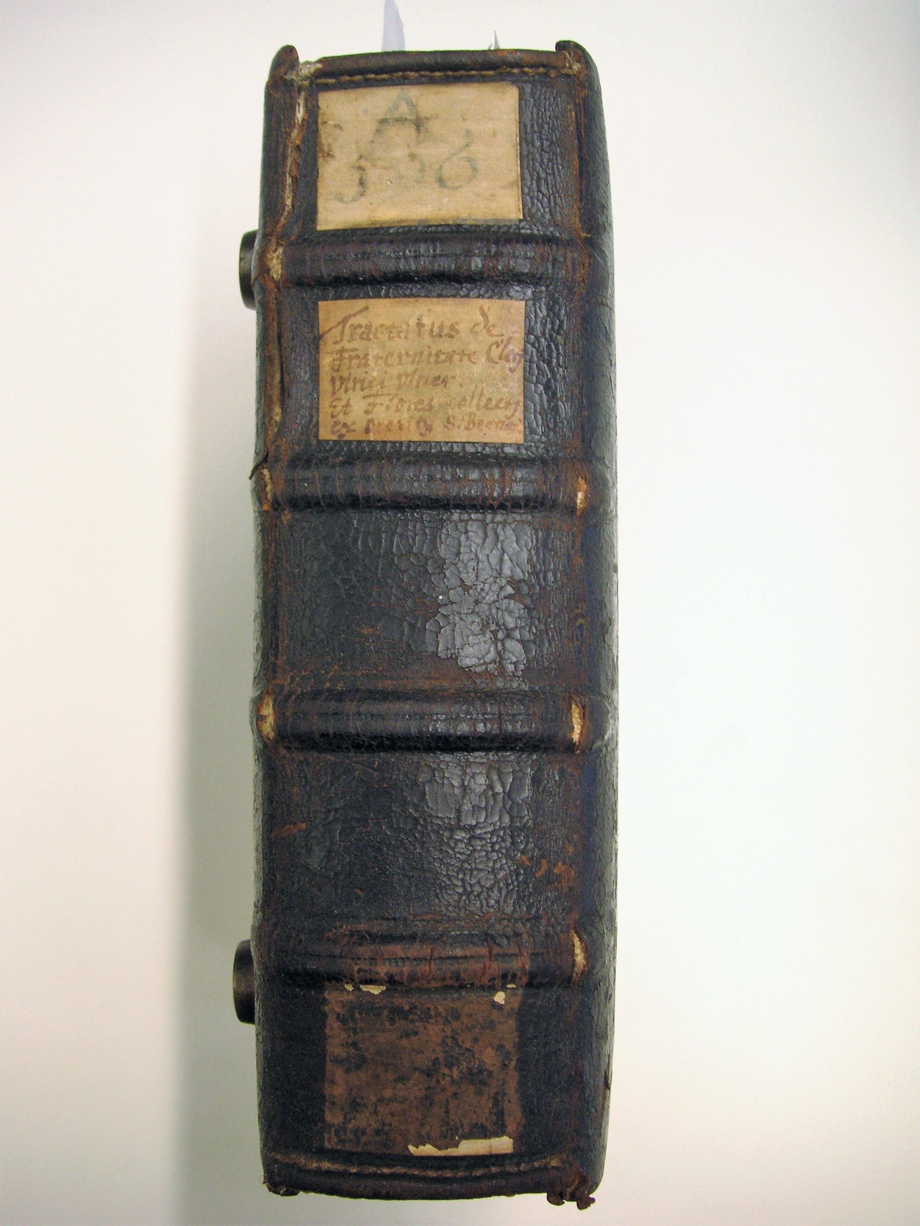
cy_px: 613
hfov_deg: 38.7
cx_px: 460
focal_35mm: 37
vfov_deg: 50.1
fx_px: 1311
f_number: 2.8
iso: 50
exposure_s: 1/45
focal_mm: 6.1
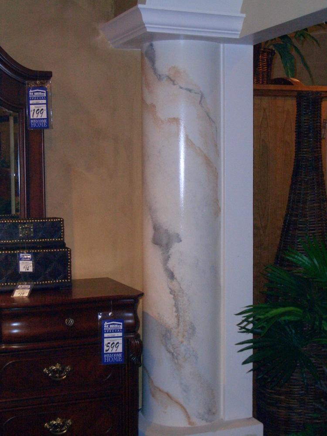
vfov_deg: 31.2
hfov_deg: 23.7
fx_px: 781
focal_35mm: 62
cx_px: 164
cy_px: 218
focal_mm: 10.2
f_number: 3.5
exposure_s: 1/60
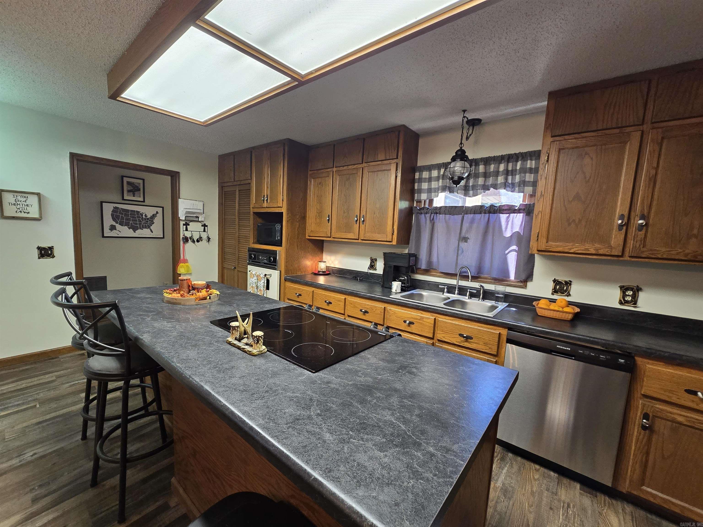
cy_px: 264
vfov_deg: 89.9
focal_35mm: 13
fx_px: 264
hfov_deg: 106.2
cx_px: 352
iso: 200
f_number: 2.2
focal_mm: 2.2
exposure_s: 1/60
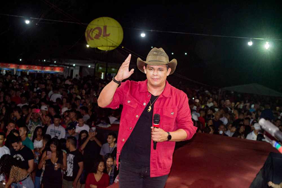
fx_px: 646
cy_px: 94
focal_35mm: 82
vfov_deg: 16.6
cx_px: 141
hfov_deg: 24.6
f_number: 5.6
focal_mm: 55
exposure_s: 1/200
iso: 1600
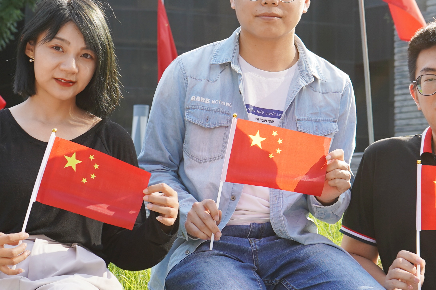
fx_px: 1429
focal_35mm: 118
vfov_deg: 11.6
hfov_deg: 17.3
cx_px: 193
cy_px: 163
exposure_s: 1/125
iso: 100
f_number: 5.6
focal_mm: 43
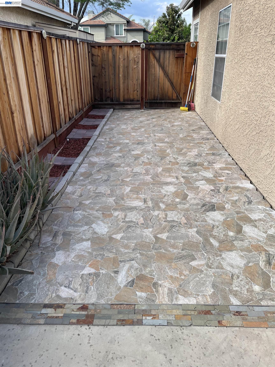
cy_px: 184
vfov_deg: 67.3
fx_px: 275
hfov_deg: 53.1
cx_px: 138
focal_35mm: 26
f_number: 1.6
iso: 32
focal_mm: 4.2
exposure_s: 1/882
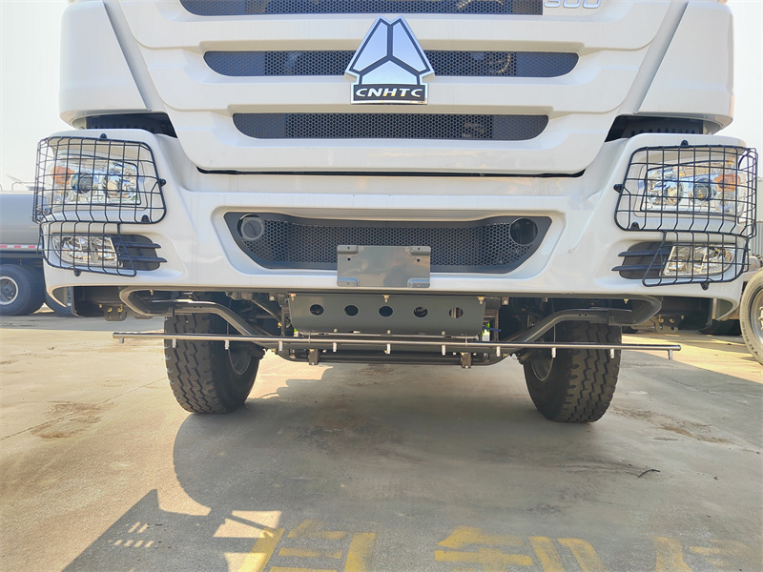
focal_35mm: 23
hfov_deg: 73.9
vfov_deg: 58.9
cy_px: 286
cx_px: 382
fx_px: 507
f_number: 1.9
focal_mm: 5.52
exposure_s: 1/241
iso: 100
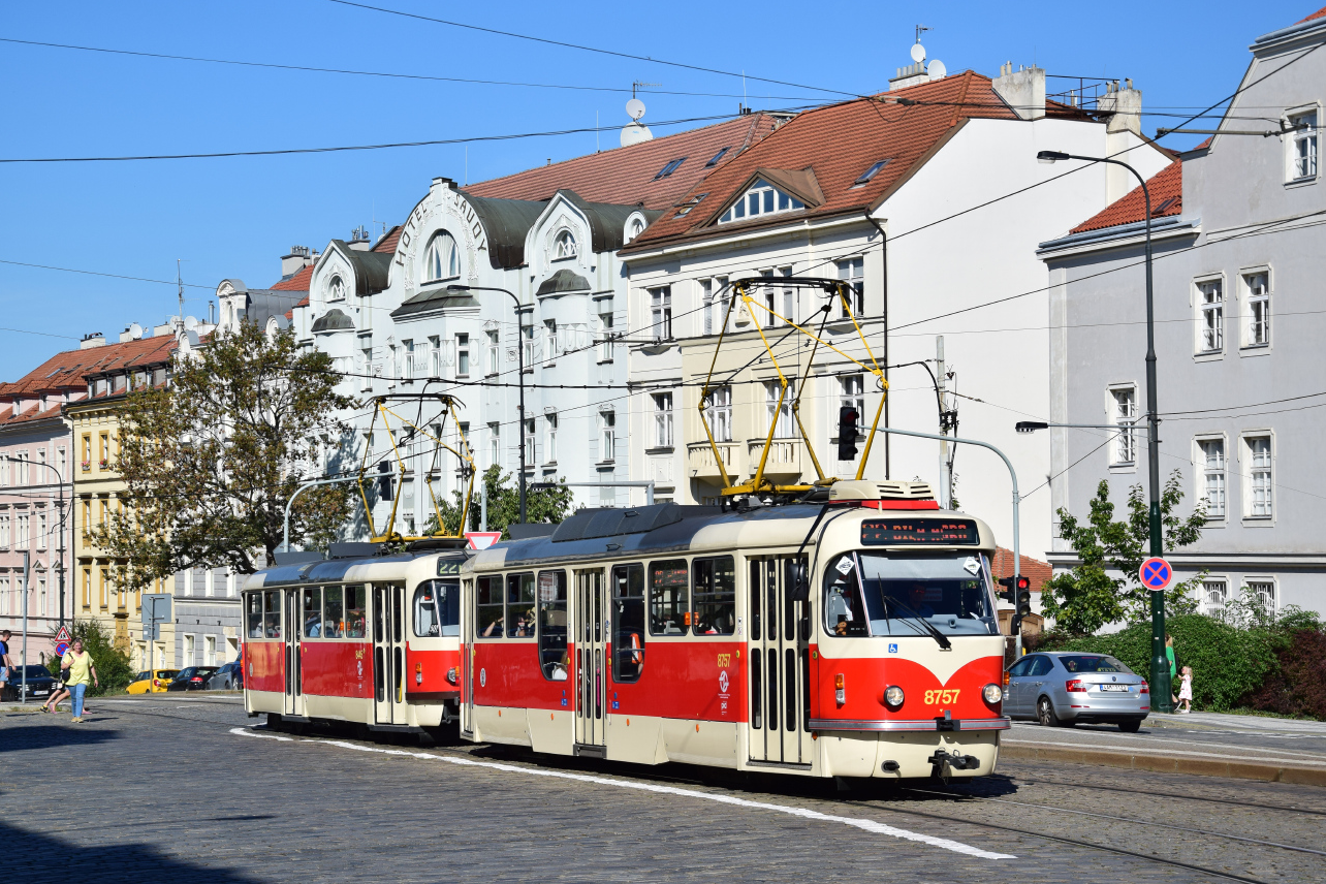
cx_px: 664
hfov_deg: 25.7
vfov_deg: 17.3
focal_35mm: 79
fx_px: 2910
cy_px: 437
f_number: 6.3
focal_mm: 52
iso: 200
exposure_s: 1/1000
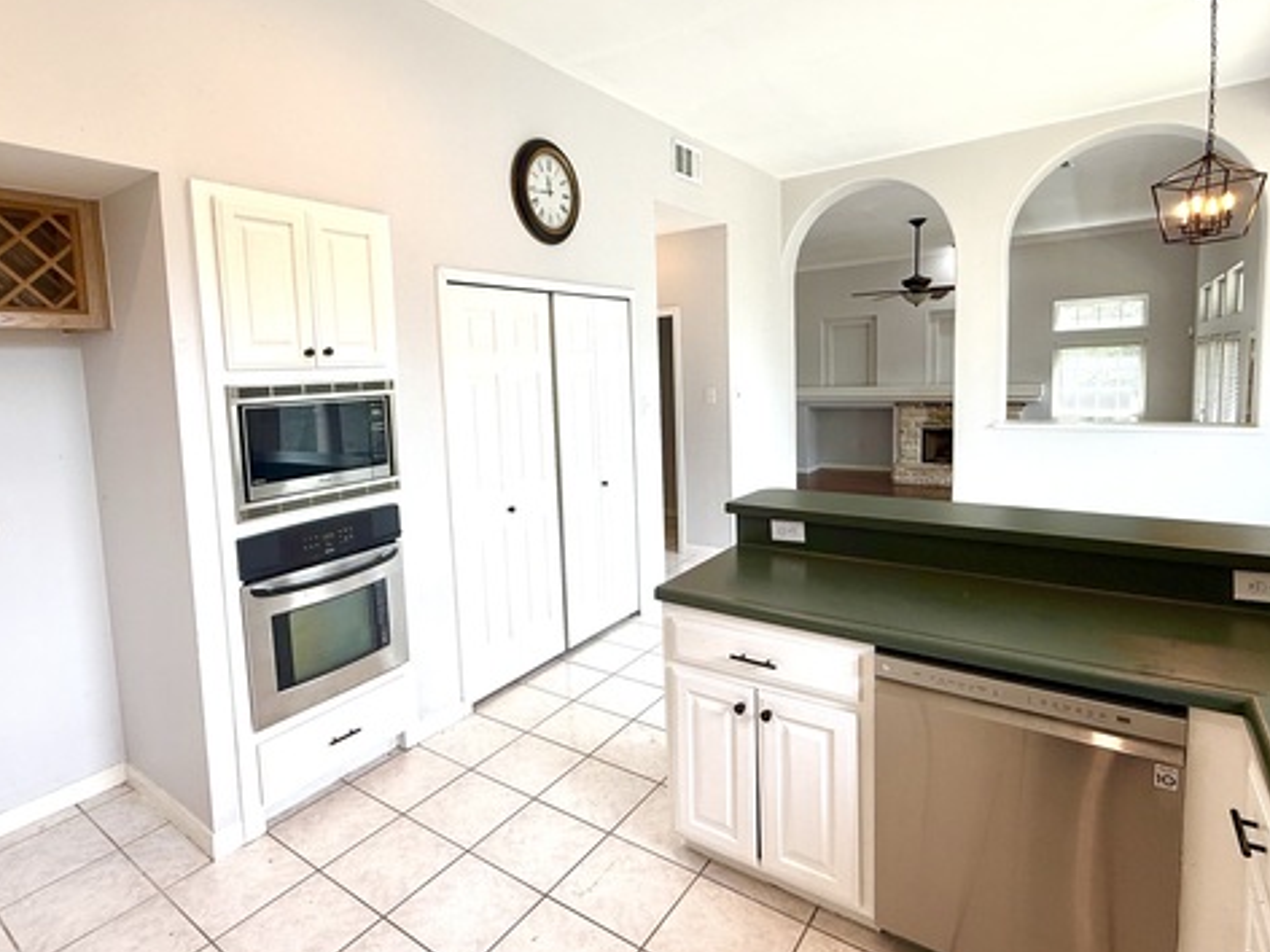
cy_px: 433
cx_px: 576
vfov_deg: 68.5
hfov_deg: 84.4
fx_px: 697
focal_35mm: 19
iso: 64
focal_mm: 2.22
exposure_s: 1/120
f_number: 2.2
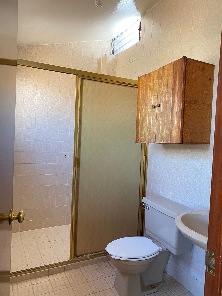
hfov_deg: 53.1
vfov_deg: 67.3
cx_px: 111
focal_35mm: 26
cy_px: 148
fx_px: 222
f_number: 1.8
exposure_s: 1/83
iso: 125
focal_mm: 4.25
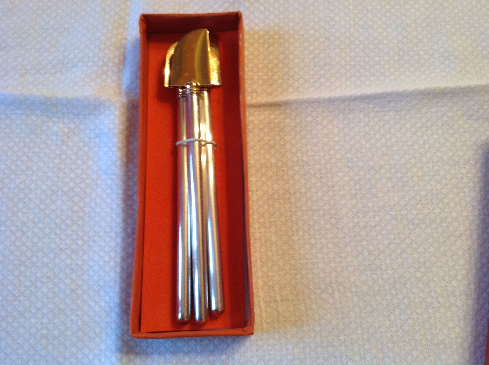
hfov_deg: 52.7
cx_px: 244
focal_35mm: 35
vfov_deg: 40.6
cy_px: 182
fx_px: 494
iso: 160
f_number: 2.4
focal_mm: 4.28
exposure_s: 1/17
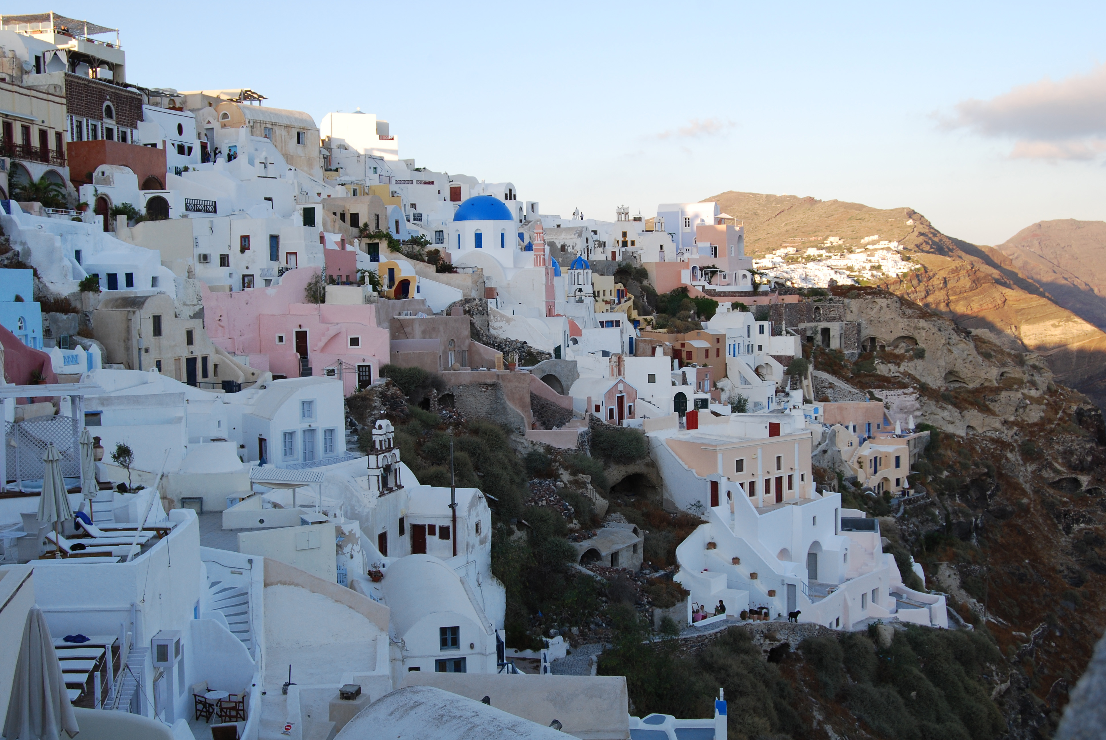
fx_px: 1292
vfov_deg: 32.0
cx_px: 553
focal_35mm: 42
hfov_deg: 46.3
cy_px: 370
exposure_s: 1/100
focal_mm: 28
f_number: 9
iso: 200
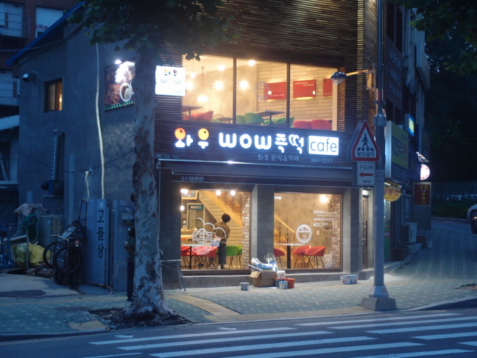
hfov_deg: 27.4
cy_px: 179
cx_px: 238
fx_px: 978
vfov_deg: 20.7
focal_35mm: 71
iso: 200
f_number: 2.2
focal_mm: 15.27
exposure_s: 1/50
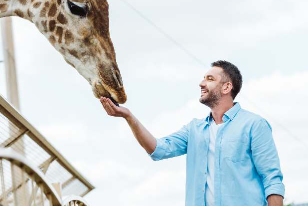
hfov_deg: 14.0
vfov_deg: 9.4
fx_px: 1250
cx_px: 129
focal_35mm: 146
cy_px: 101
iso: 100
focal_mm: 122
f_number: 4
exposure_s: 1/640
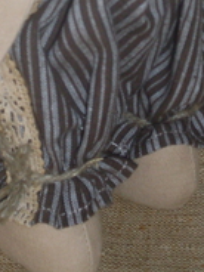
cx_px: 81
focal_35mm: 212
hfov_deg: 7.0
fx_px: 1666
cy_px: -69
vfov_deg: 9.2
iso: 100
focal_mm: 11.7
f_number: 3.7
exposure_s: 1/45
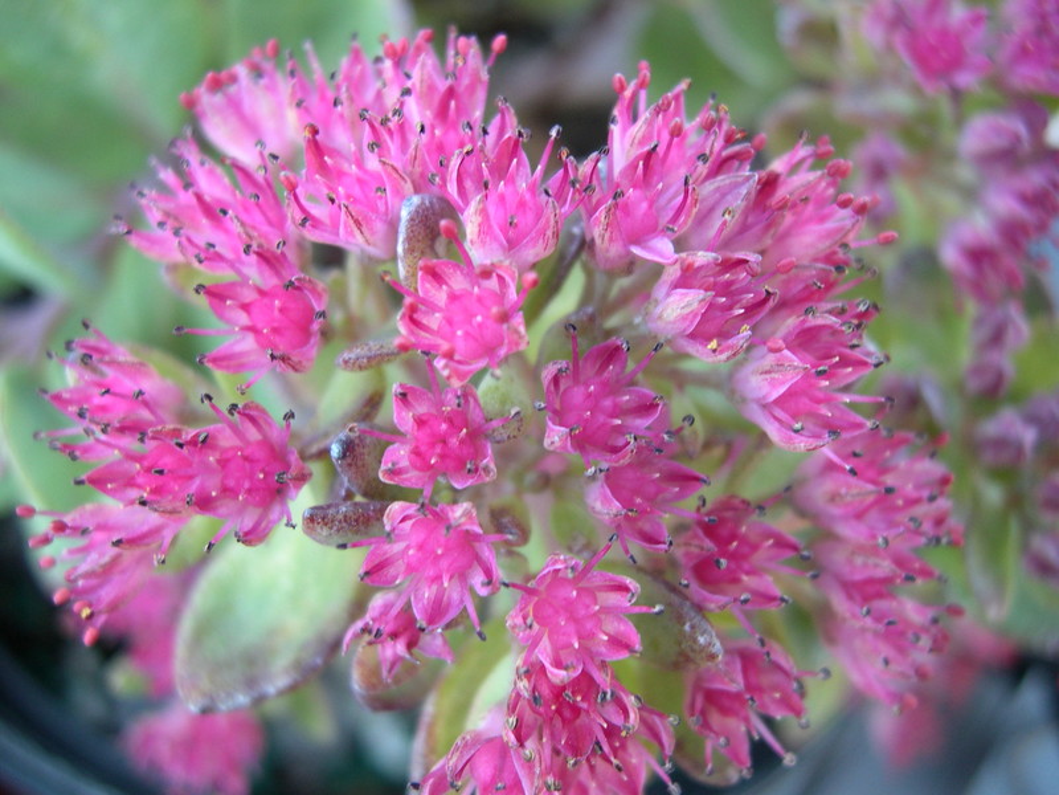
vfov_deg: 37.7
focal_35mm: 38
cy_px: 398
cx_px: 530
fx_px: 1163
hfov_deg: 49.0
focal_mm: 8
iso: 100
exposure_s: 1/46.8
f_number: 2.8
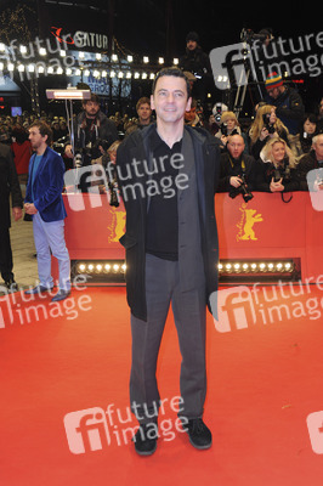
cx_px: 162
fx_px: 566
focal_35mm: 42
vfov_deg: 46.4
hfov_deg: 31.8
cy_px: 243
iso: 1000
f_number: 5
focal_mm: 42
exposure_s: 1/160
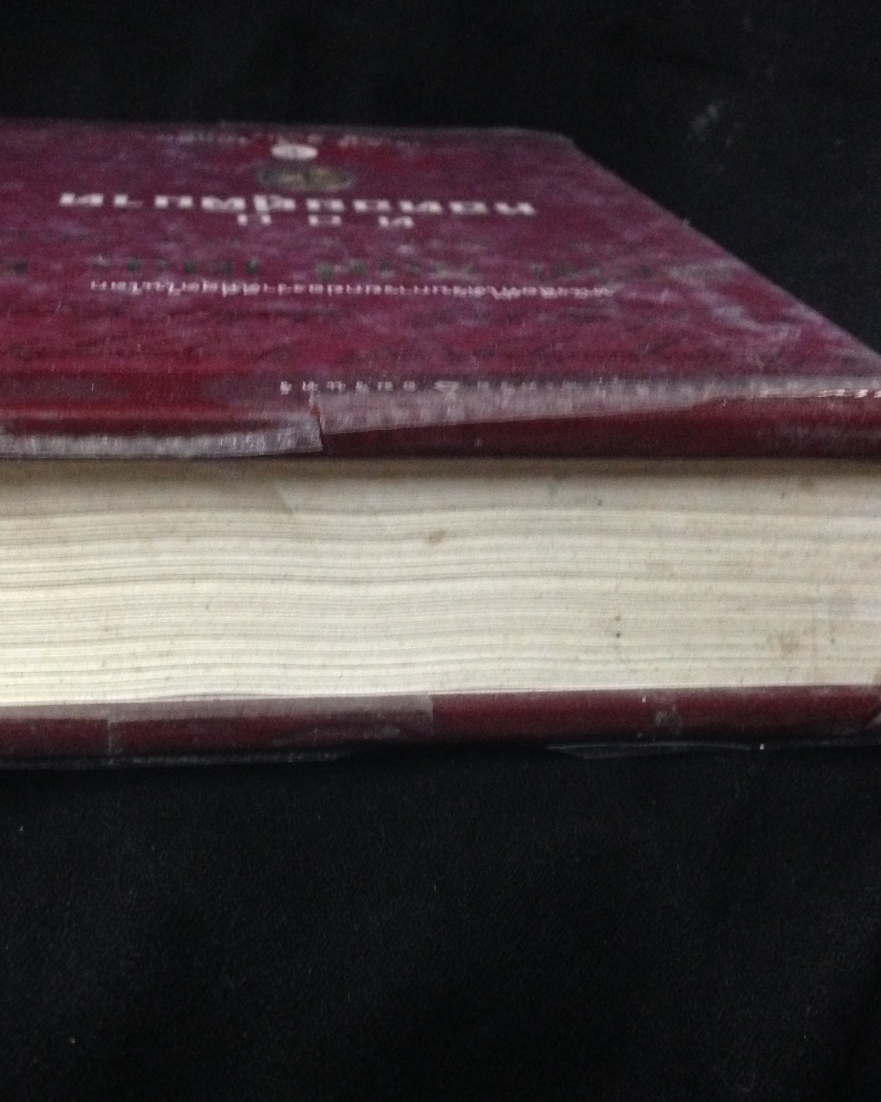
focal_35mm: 45
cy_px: 559
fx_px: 1467
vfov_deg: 41.2
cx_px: 364
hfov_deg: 33.4
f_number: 2.4
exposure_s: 1/17
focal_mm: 4.12
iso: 400
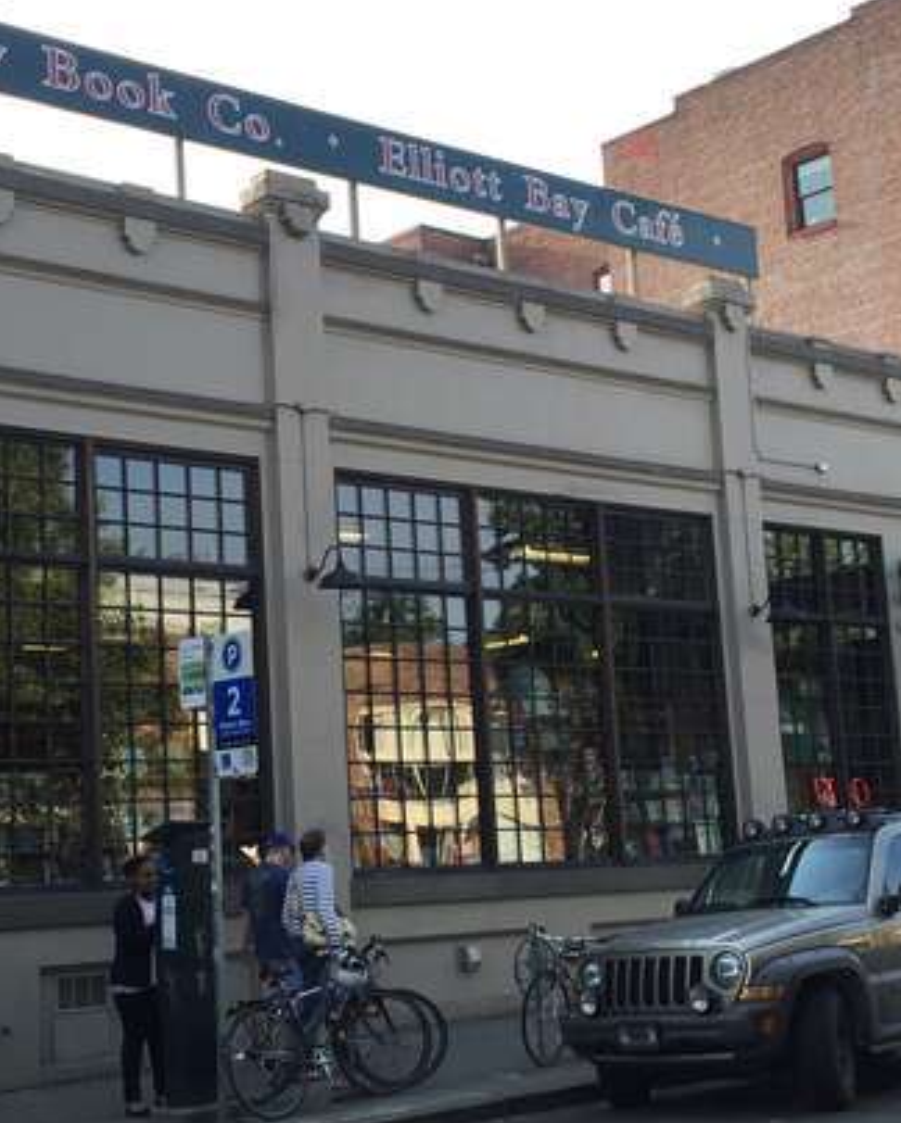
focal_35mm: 56
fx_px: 1864
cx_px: 303
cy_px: 545
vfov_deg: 33.5
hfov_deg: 27.0
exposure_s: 1/366
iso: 32
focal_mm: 4.15
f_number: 2.2
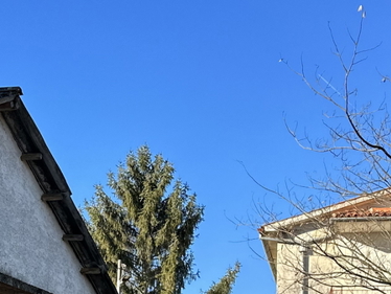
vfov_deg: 17.8
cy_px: 391
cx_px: 188
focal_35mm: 77
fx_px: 870
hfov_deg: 25.3
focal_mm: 6.86
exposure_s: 1/2469
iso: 80
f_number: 1.78
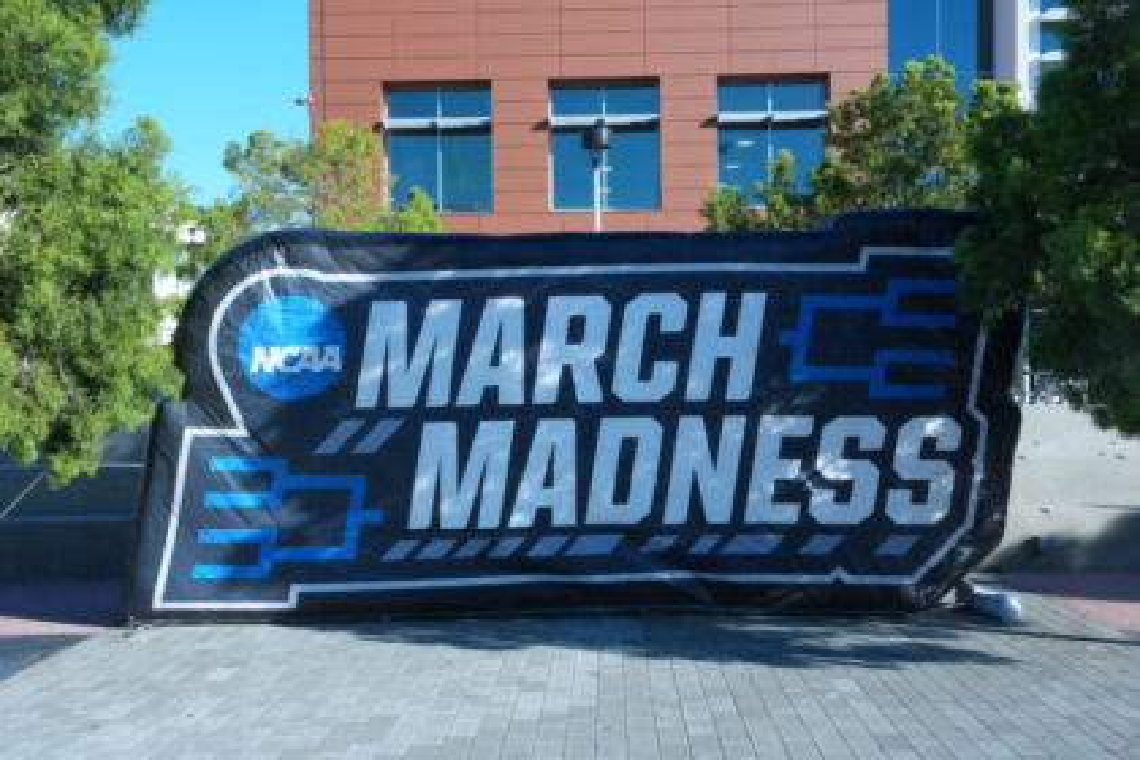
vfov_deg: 32.6
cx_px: 570
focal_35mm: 41
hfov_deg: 47.4
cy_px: 380
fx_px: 1298
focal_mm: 41
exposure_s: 1/60
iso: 160
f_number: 13
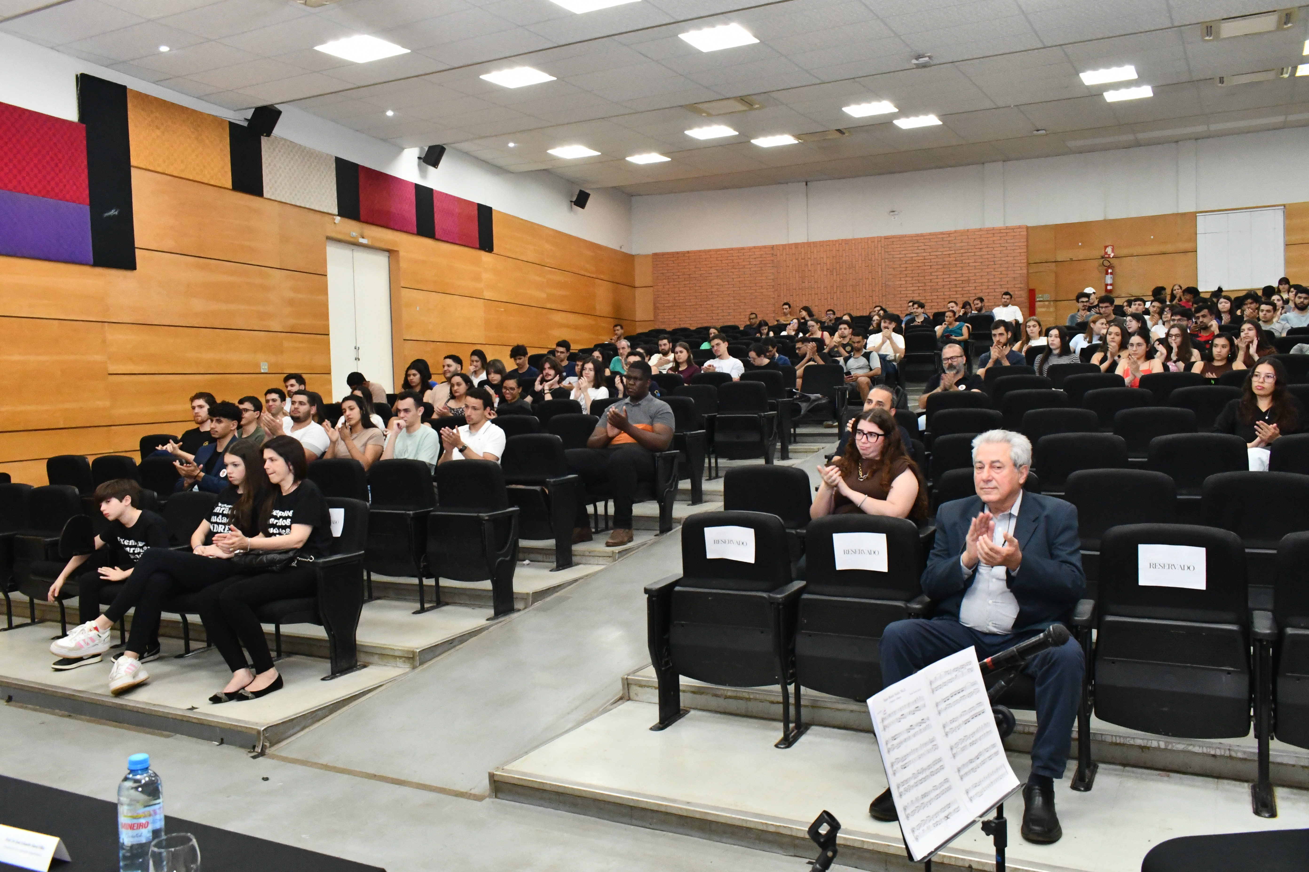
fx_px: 1091
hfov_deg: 61.9
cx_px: 654
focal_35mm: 30
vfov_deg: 43.6
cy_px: 436
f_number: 11
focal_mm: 20
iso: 5000
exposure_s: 1/60
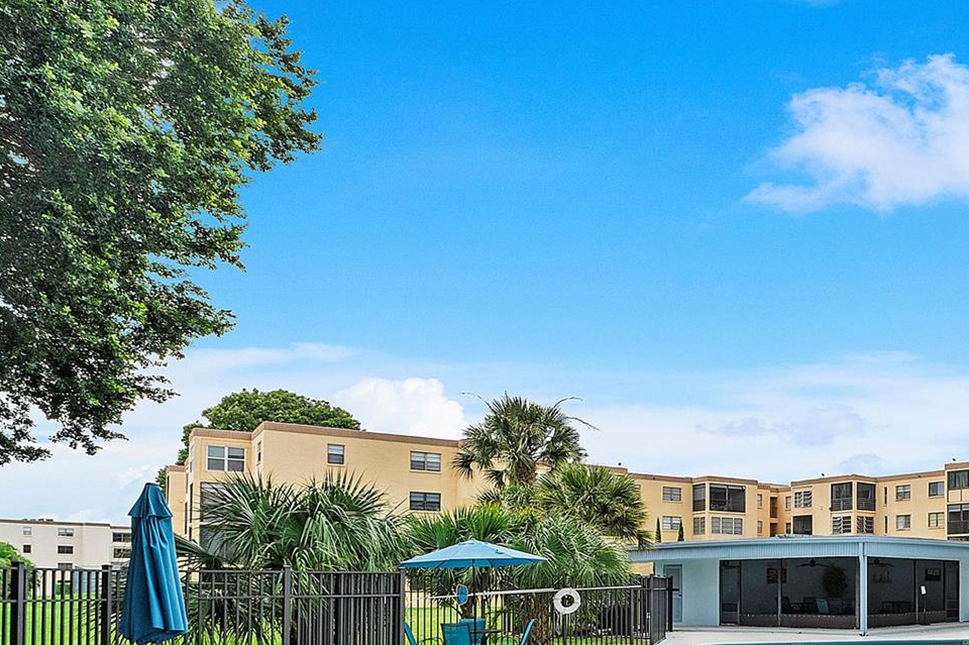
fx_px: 861
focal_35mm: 32
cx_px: 983
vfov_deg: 38.7
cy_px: 561
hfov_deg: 47.9
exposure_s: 1/320
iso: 160
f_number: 11
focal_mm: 10
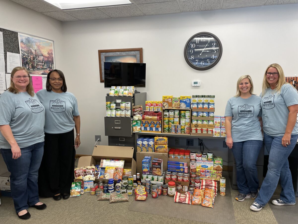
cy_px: 112
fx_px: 224
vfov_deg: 53.1
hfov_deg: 67.3
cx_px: 149
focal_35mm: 26
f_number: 1.6
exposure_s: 1/120
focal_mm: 4.2
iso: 125
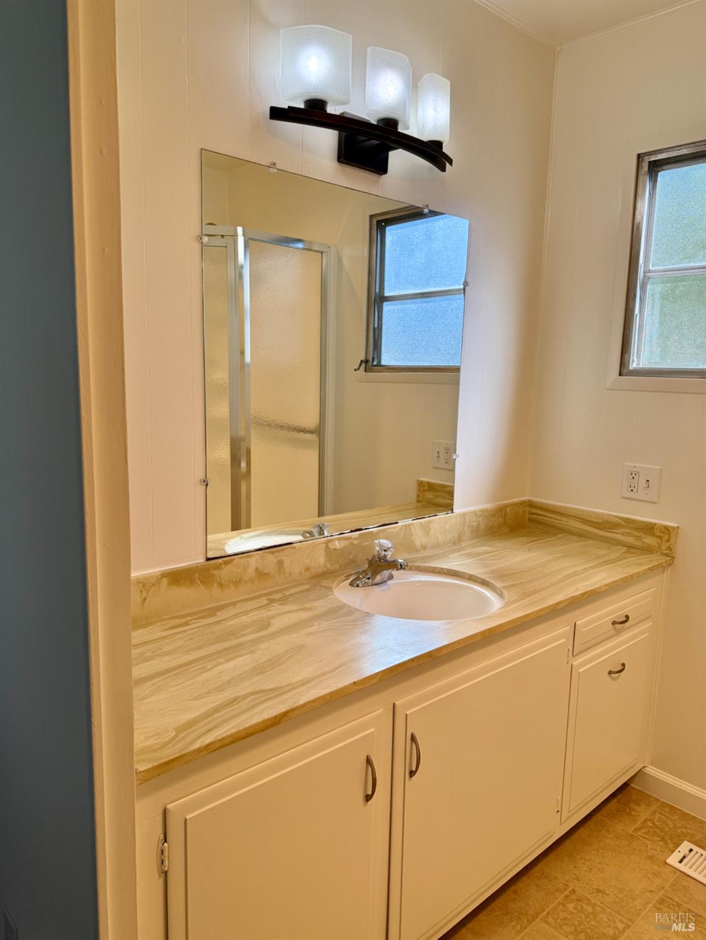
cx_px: 353
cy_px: 470
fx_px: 652
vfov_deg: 71.6
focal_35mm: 24
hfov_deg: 56.8
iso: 100
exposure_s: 1/813
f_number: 1.78
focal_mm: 6.76
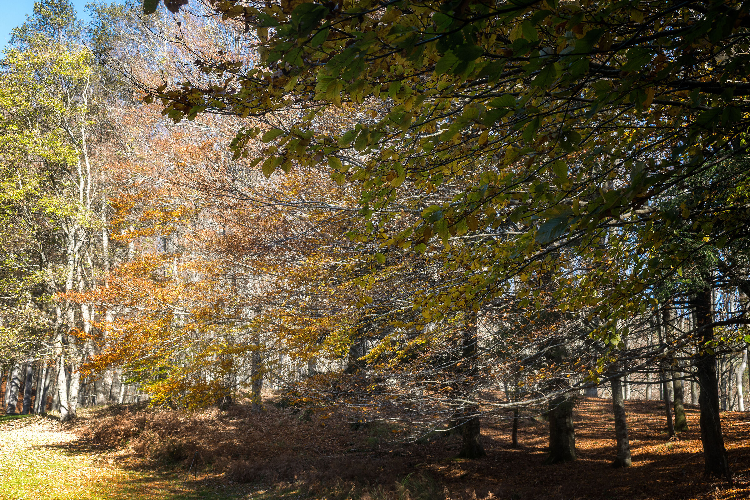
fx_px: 1000
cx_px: 375
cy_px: 250
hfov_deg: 41.1
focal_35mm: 48
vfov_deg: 28.1
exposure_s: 1/50
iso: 100
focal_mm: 32
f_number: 11
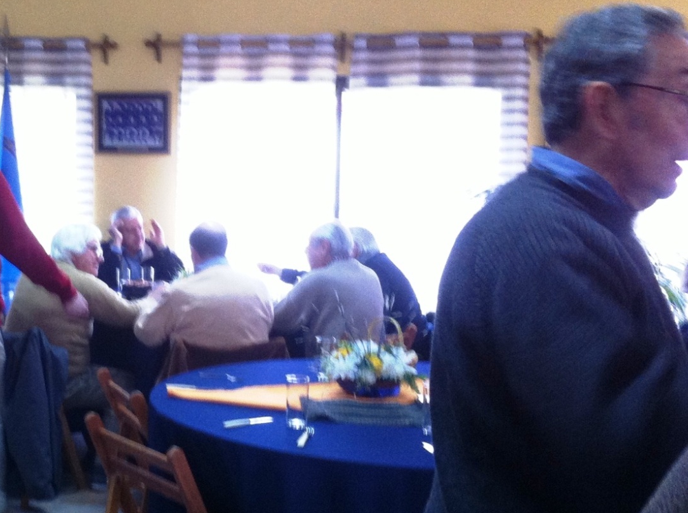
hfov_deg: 29.4
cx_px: 109
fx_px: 1270
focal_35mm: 64
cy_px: 264
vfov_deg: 22.9
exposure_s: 1/15
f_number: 2.8
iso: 200
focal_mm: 3.85
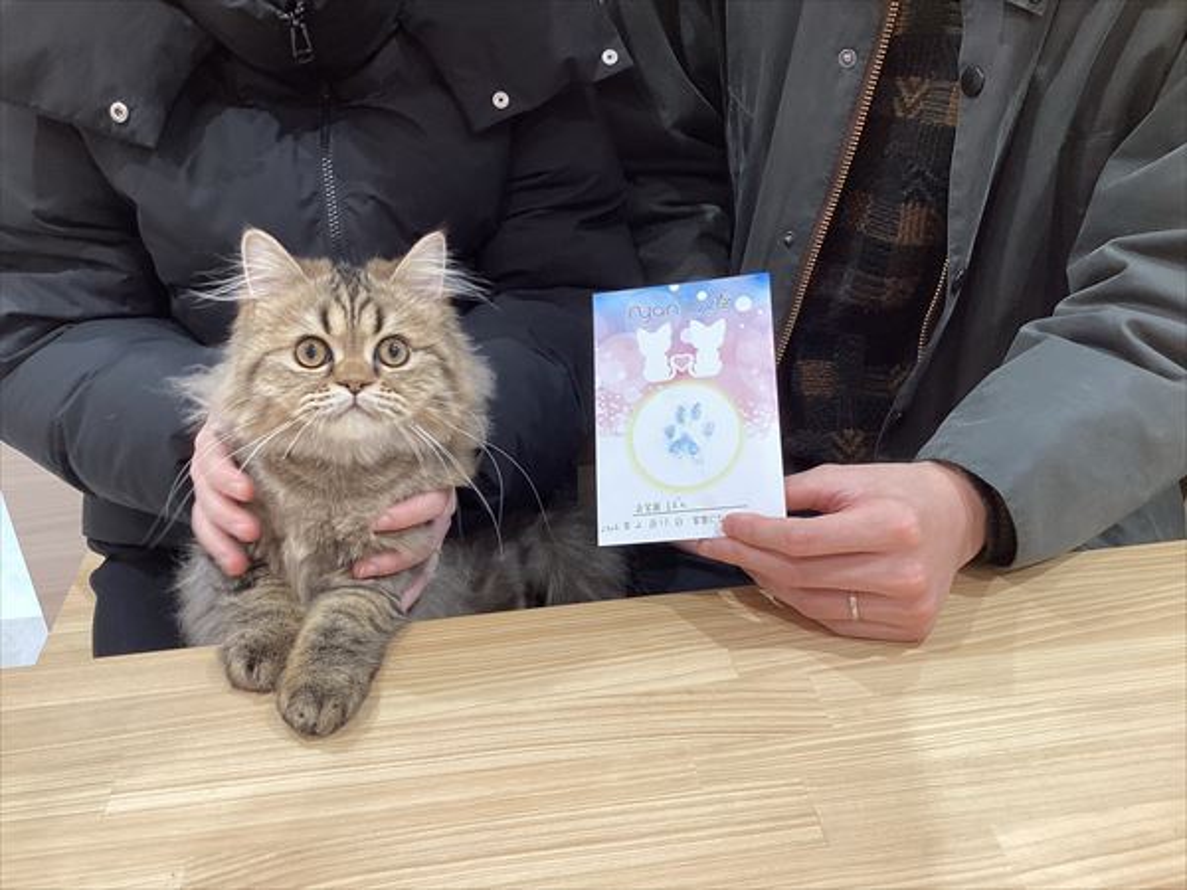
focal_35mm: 31
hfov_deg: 58.4
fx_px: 1063
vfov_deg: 45.4
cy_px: 445
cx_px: 594
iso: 50
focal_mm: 3.3
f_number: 2.4
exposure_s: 1/50
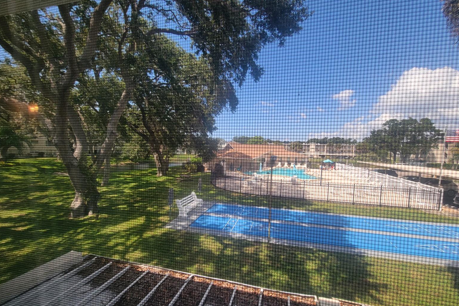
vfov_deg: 81.2
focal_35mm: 14
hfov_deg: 104.2
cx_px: 234
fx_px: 178
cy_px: 157
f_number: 2.2
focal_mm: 2.2
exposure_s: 1/434
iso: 50
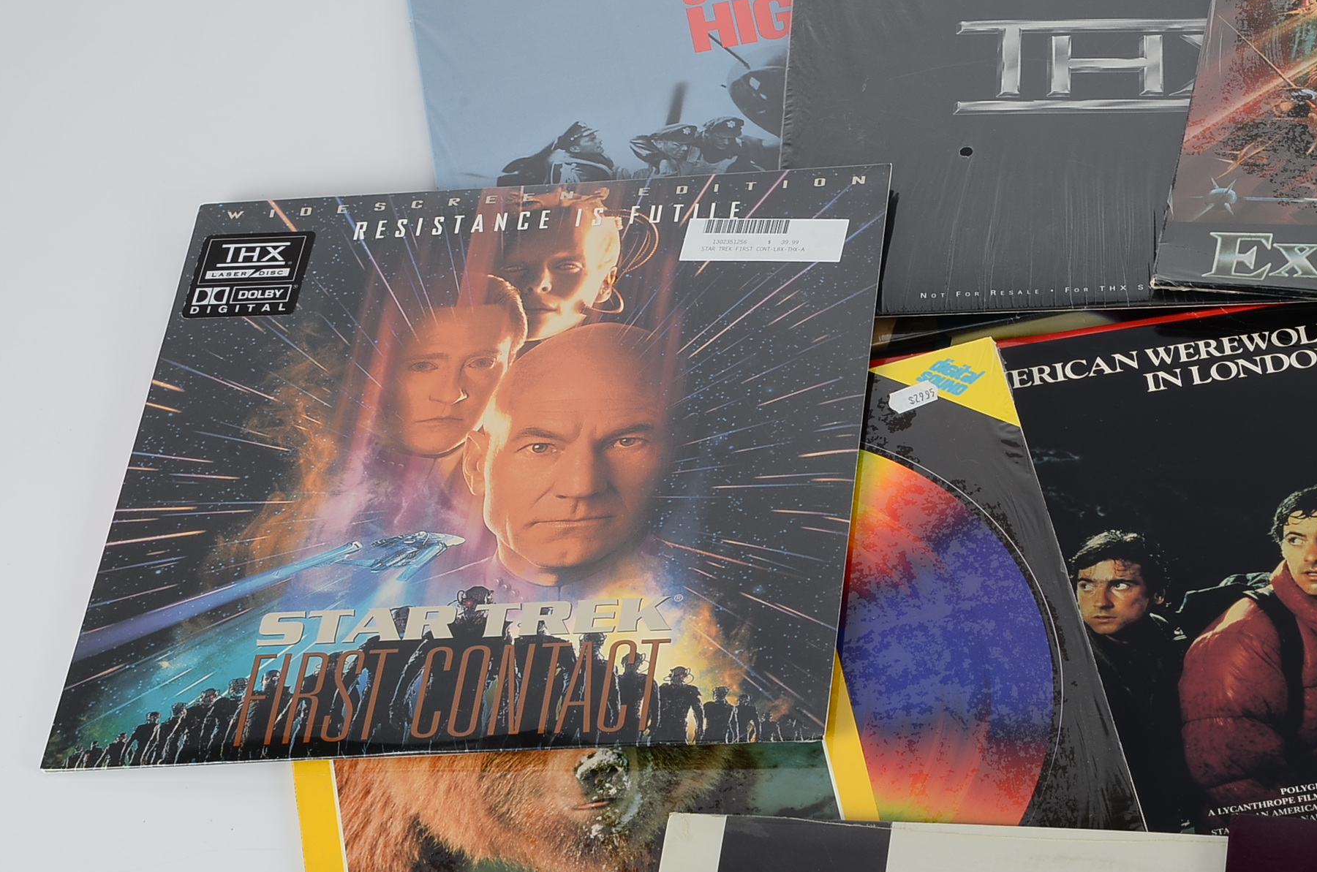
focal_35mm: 119
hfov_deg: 17.2
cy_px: 344
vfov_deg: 11.5
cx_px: 867
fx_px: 4345
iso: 100
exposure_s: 1/250
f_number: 16
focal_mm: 58
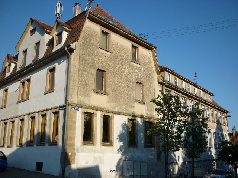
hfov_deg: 55.4
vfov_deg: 42.9
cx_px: 119
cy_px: 89
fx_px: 227
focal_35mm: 33
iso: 80
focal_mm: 5.5
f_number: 8
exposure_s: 1/160
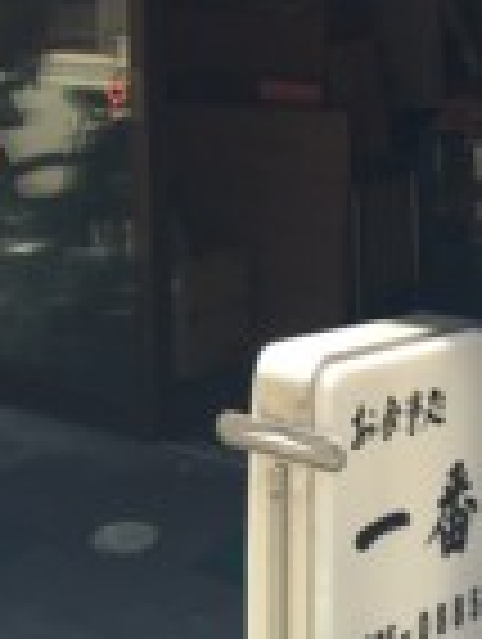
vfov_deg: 20.2
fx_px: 1703
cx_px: 27
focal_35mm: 92
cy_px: -76
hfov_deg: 15.9
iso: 32
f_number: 2.2
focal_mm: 4.15
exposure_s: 1/471
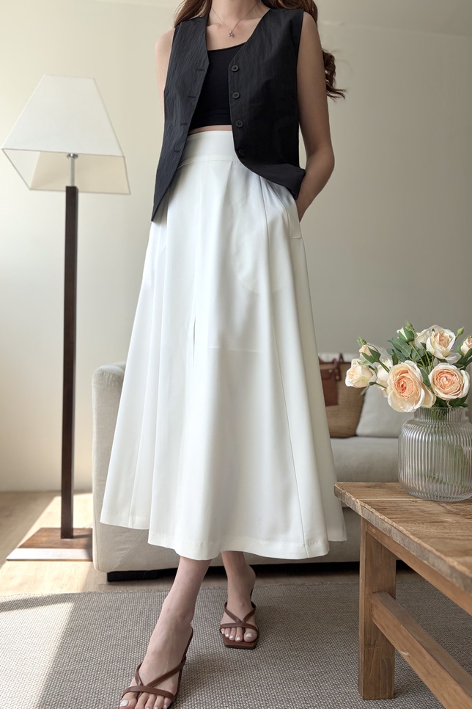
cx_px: 234
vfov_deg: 65.5
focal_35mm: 28
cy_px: 363
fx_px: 551
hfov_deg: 46.4
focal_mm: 5.96
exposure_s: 1/523
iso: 50
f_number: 1.6
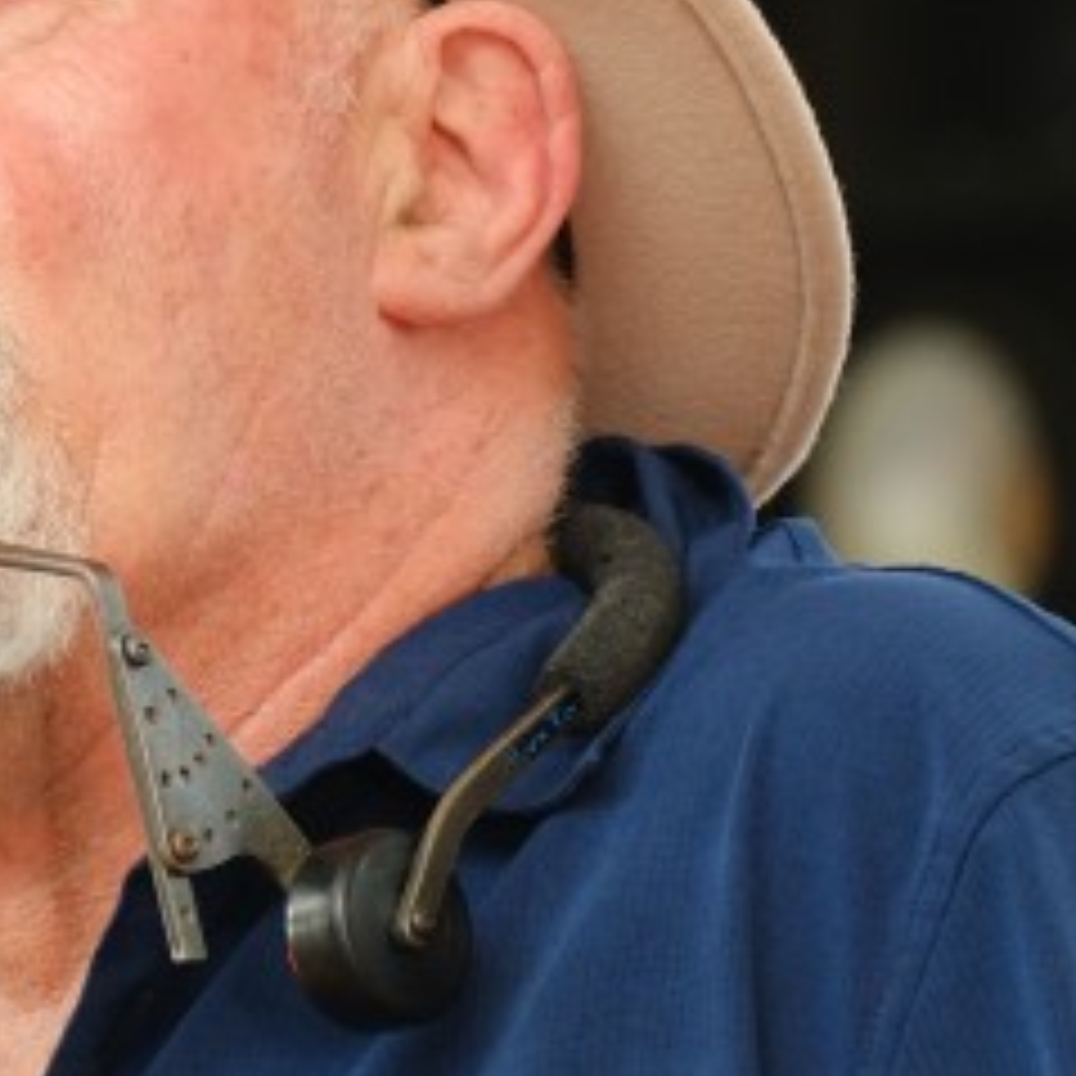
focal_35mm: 1442
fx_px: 50711
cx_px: -486
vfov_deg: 1.2
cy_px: 743
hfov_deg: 1.2
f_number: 5.6
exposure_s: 1/250
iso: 1250
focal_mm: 300
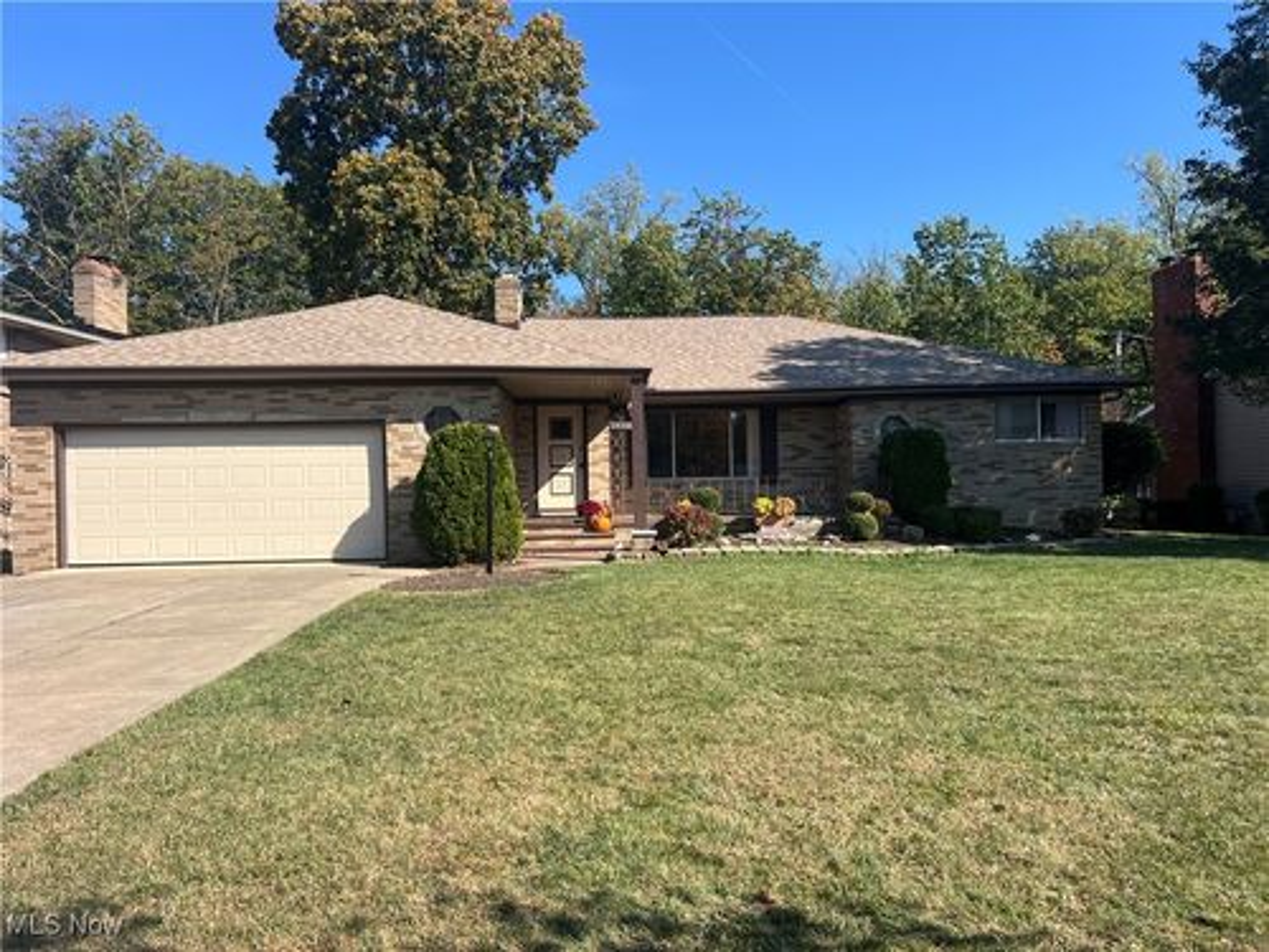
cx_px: 634
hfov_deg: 67.3
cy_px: 476
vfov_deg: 53.1
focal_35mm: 26
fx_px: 953
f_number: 1.5
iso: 50
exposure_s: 1/2762
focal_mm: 5.7
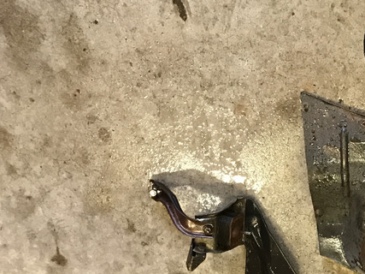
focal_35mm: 70
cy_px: 290
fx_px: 738
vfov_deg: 20.2
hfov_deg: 25.2
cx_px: 432
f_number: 1.8
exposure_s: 1/11
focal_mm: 3.99
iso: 100
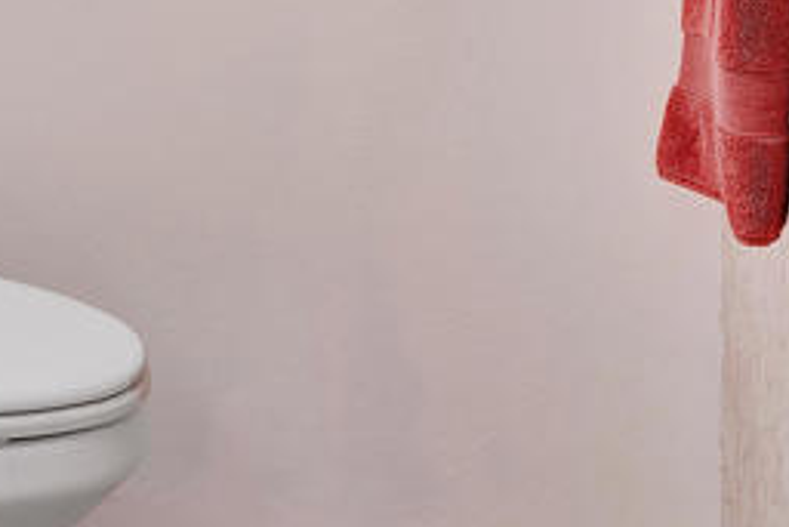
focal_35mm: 72
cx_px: -243
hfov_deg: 24.4
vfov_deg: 16.8
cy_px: -316
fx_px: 1579
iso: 100
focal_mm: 18
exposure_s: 1/6
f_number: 11
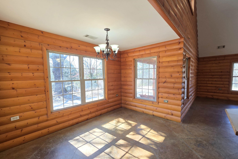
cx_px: 119
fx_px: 93
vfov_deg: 81.1
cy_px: 86
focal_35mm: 14
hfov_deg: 104.3
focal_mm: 2.2
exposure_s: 1/60
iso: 64
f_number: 2.2
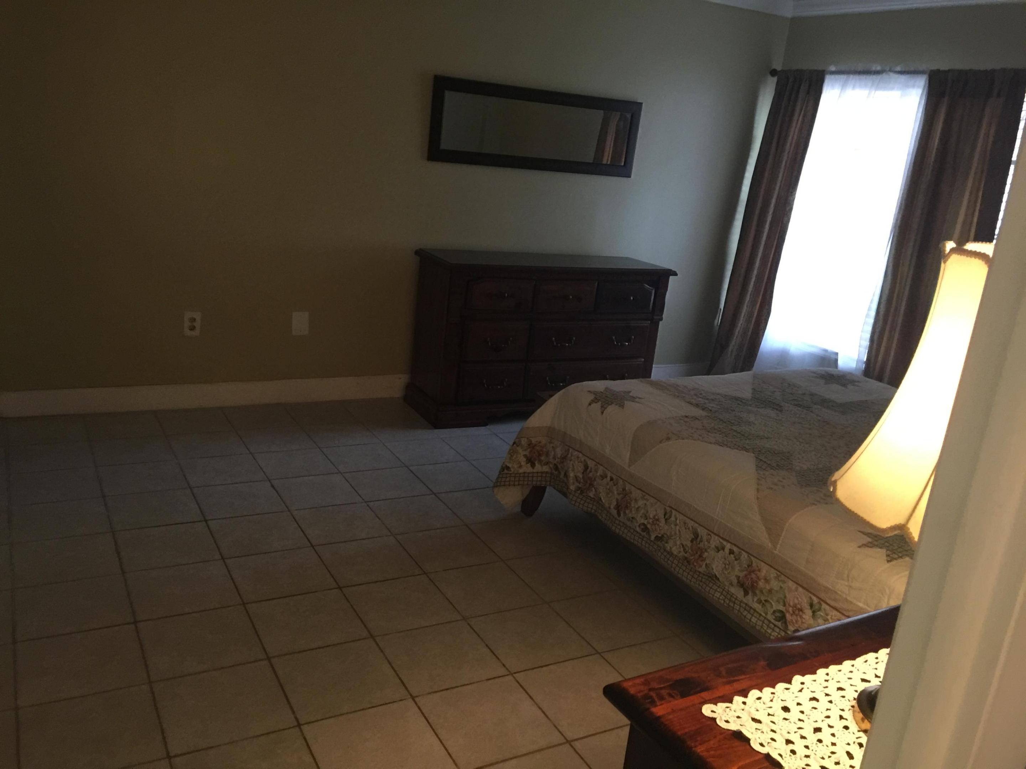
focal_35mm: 29
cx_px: 513
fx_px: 860
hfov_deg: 61.7
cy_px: 384
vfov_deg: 48.2
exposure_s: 1/10
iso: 125
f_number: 2.2
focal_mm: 4.15
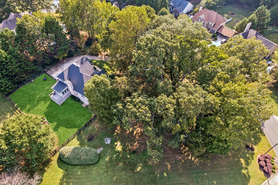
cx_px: 139
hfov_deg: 78.6
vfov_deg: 57.2
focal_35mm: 22
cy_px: 92
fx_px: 170
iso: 100
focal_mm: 8.4
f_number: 2.8
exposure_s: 1/250
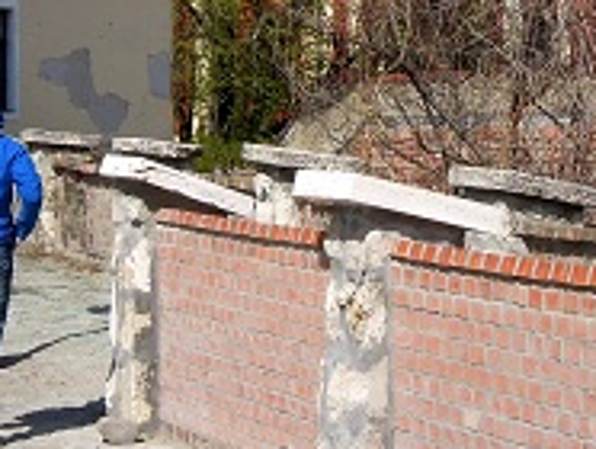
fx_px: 2500
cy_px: -109
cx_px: 285
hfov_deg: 13.6
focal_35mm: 145
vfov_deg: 10.1
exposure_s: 1/1250
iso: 160
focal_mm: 8.1
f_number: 5.6
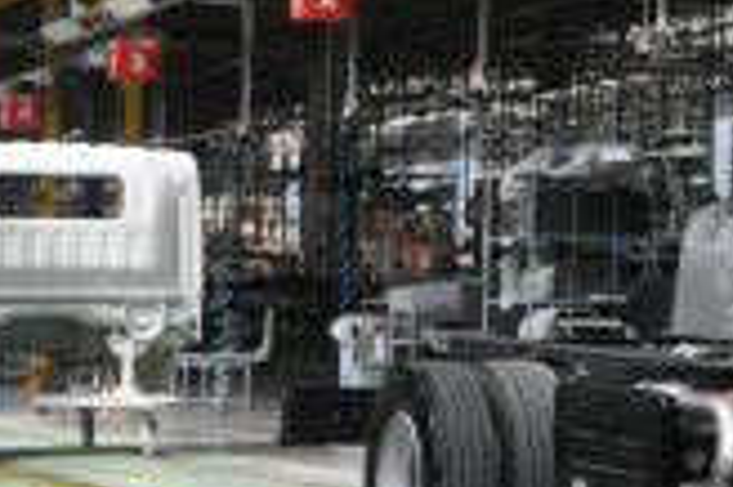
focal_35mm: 149
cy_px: -18
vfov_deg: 9.1
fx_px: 3030
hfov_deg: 13.1
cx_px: 1077
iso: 800
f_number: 8
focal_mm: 25
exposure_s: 1/60
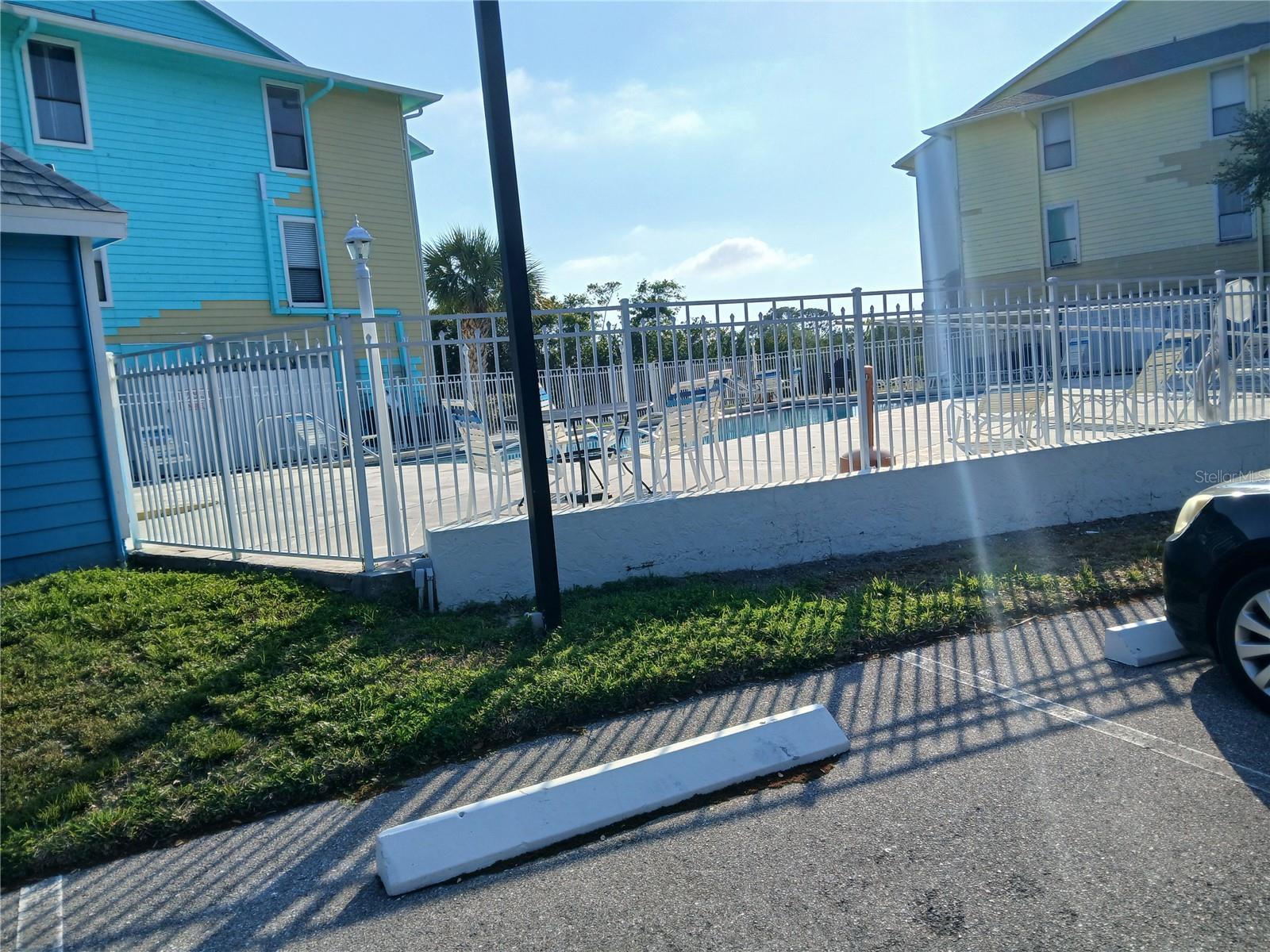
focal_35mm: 26
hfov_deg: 67.3
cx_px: 635
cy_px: 476
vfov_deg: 53.1
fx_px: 954
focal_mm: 3.98
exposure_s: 1/910
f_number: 1.8
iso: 20
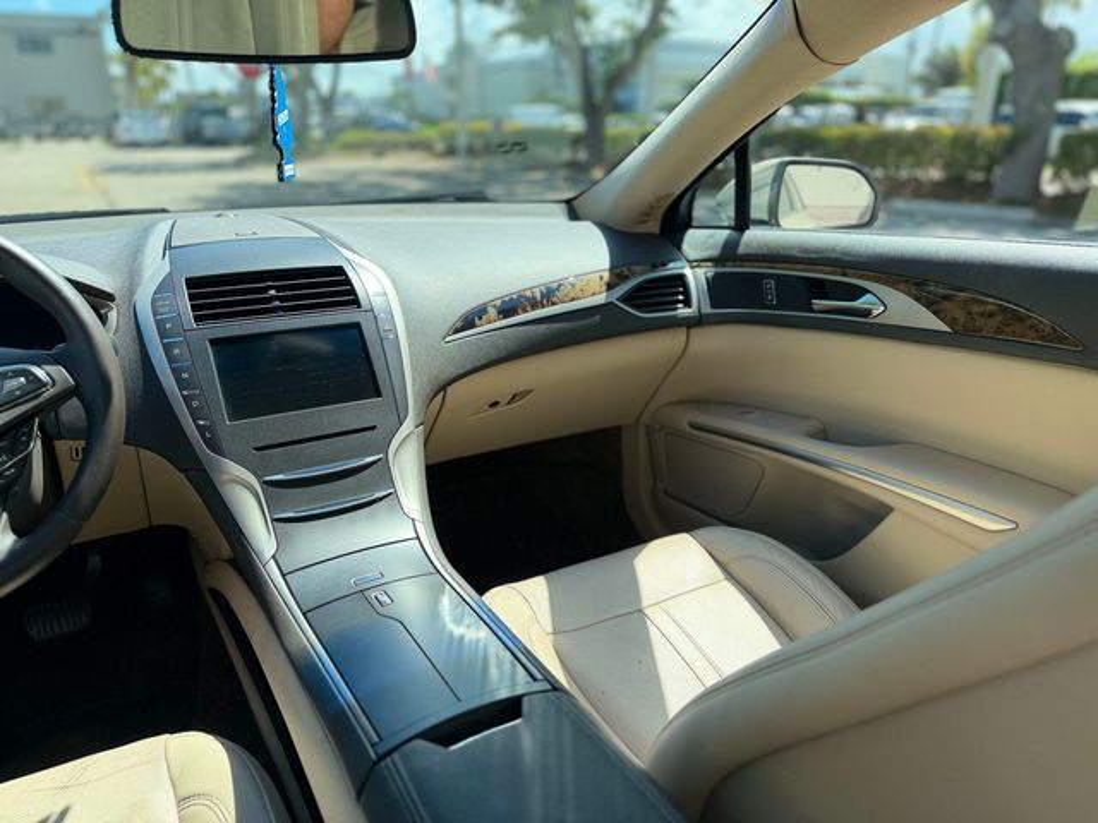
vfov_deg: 56.8
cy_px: 412
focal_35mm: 24
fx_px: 761
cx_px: 549
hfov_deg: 71.6
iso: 100
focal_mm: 6.76
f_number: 1.78
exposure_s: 1/2232
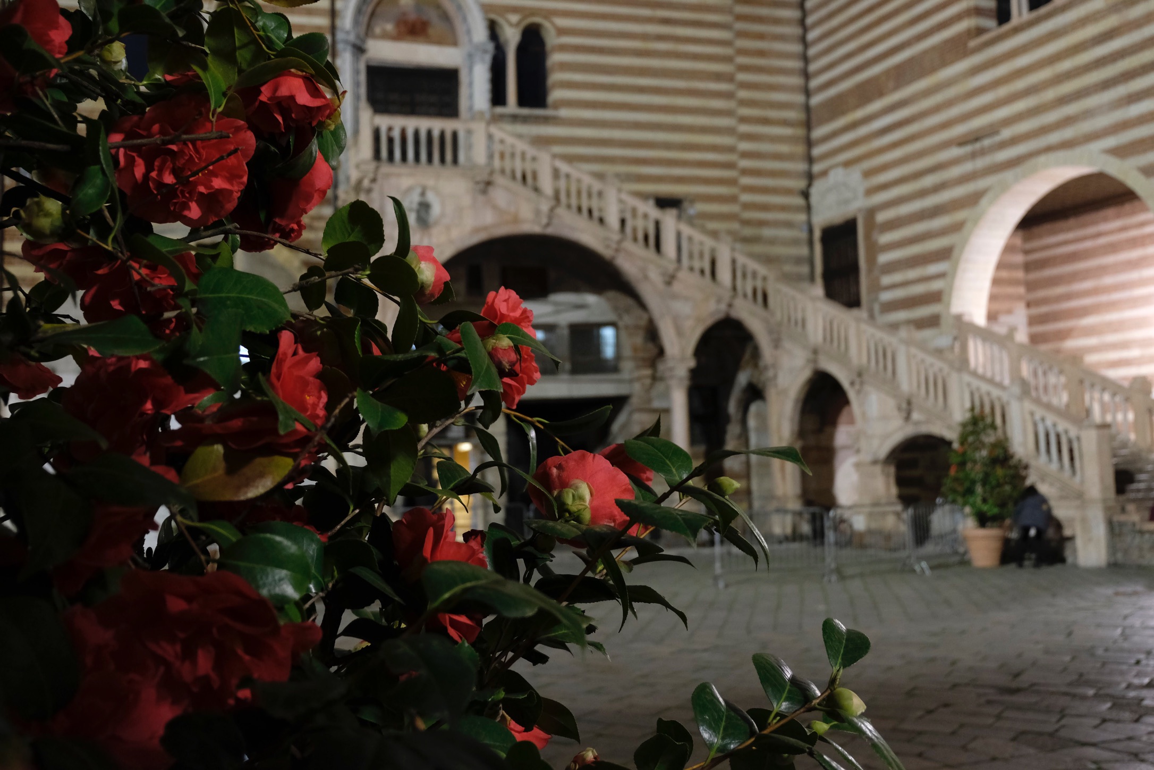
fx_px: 1154
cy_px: 385
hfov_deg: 53.1
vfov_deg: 36.9
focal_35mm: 36
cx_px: 577
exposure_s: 1/6
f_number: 4.2
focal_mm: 24.3
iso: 1600
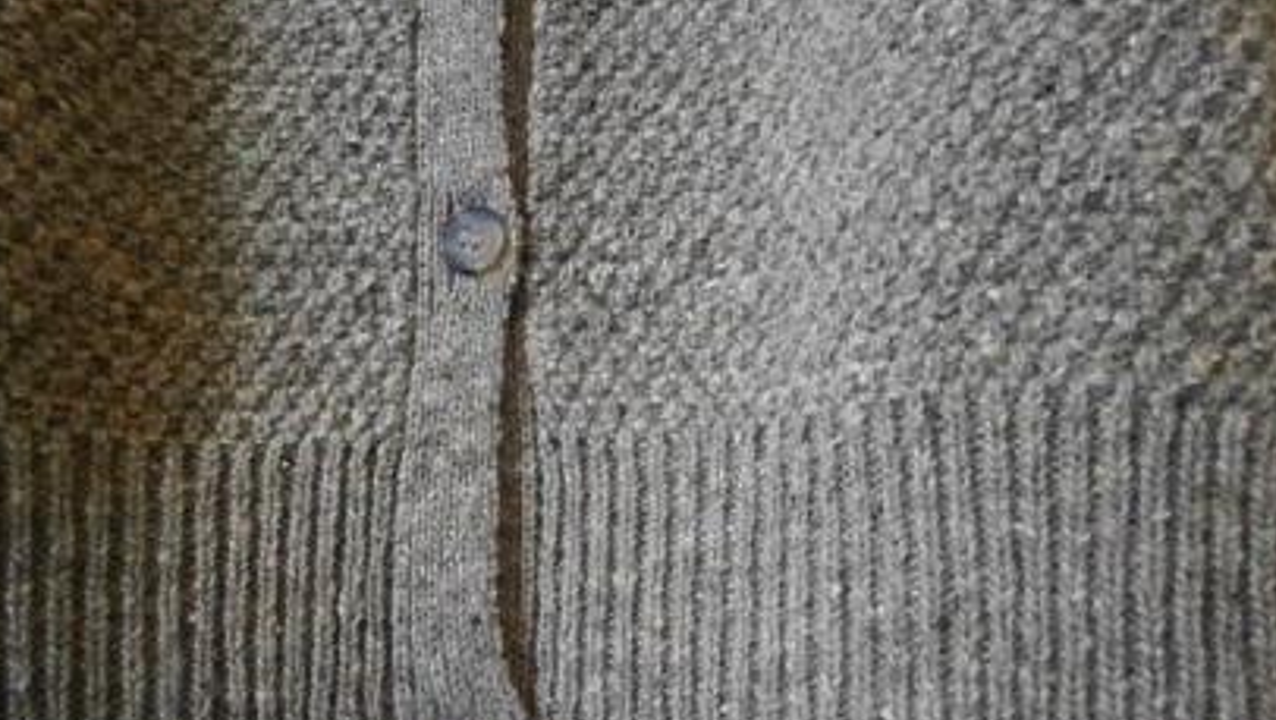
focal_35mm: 29
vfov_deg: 40.2
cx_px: 638
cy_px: 402
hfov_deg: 66.0
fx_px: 982
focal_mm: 4.7
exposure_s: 1/125
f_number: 2.8
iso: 800
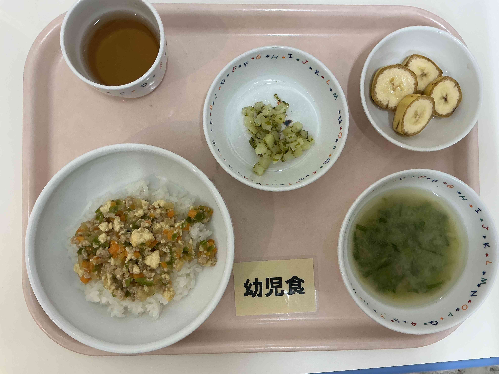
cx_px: 250
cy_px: 187
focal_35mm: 29
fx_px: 418
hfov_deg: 61.7
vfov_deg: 48.2
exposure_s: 1/60
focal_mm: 3
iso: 64
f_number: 1.8
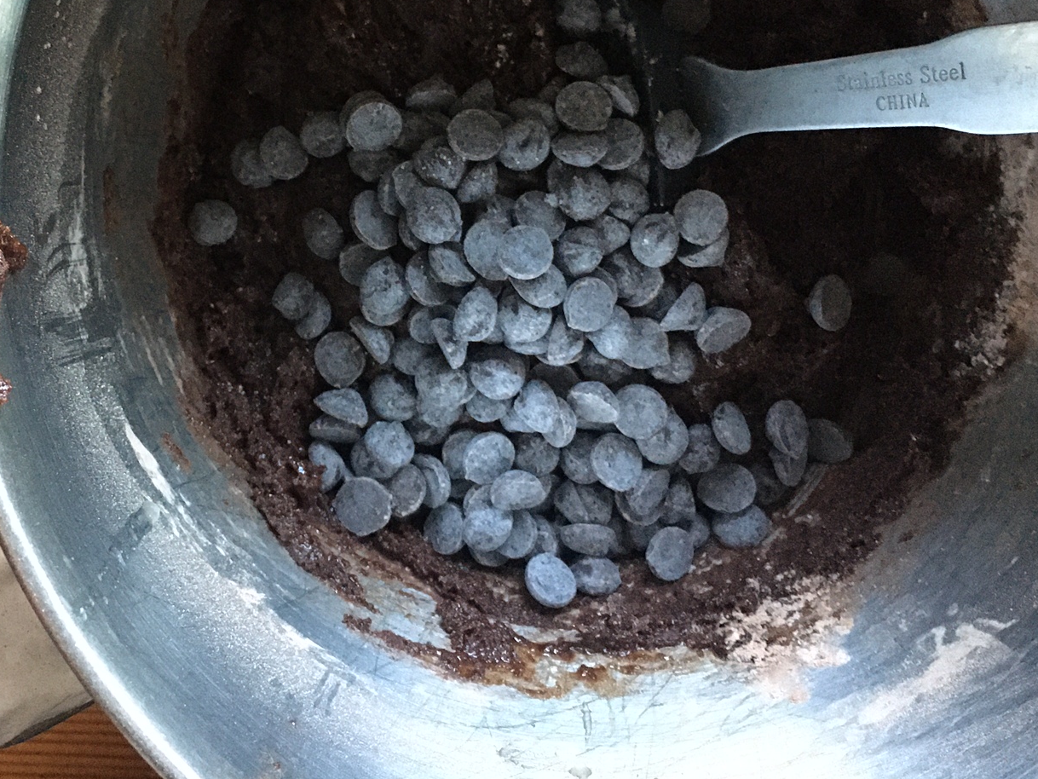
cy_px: 155
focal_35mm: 48
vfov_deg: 29.6
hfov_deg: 38.8
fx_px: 1440
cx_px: 290
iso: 320
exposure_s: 1/15
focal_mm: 4.15
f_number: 2.2
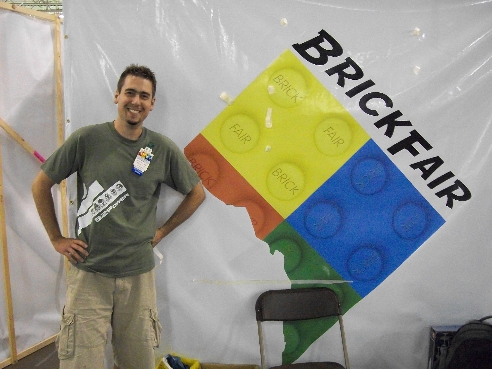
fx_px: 512
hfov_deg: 51.4
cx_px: 246
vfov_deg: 39.7
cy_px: 184
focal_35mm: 36
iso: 640
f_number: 2.7
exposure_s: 1/40
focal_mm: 6
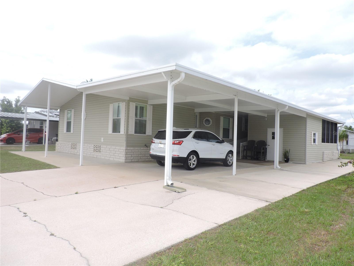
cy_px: 133
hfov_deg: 71.6
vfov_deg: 56.8
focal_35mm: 24
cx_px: 177
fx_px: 245
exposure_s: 1/1000
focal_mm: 4.3
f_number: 3
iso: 100
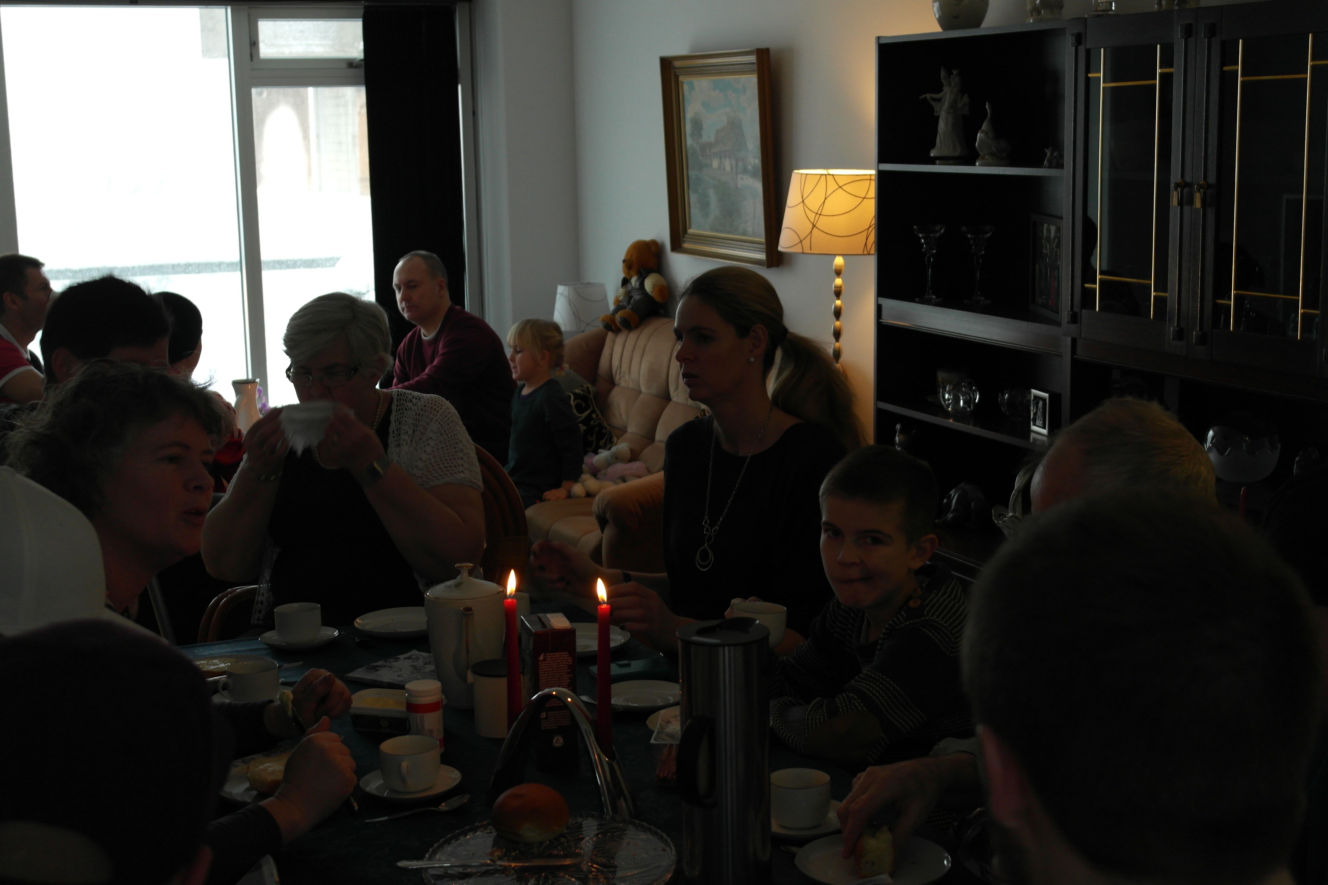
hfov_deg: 37.5
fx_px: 1955
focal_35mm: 53
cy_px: 442
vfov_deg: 25.5
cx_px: 664
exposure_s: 1/50
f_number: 4.5
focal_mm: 35
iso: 400
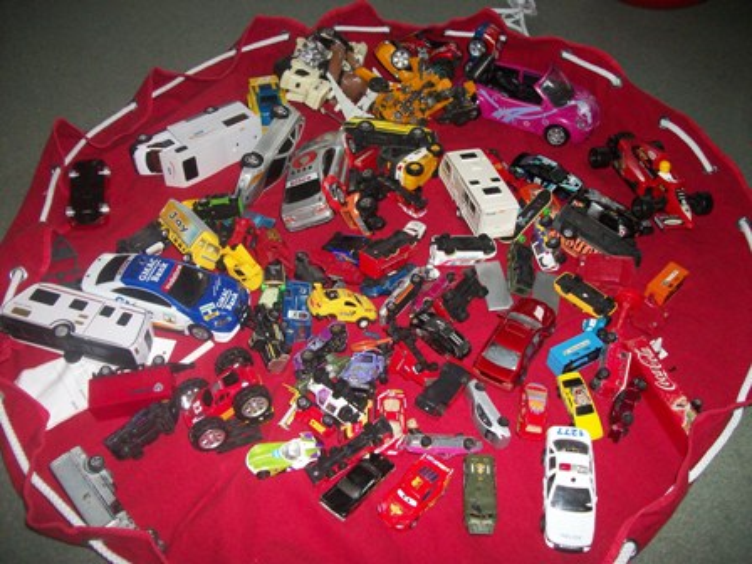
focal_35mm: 32
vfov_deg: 44.2
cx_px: 376
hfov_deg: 56.8
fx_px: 695
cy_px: 282
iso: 250
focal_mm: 5.7
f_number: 2.9
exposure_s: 1/125
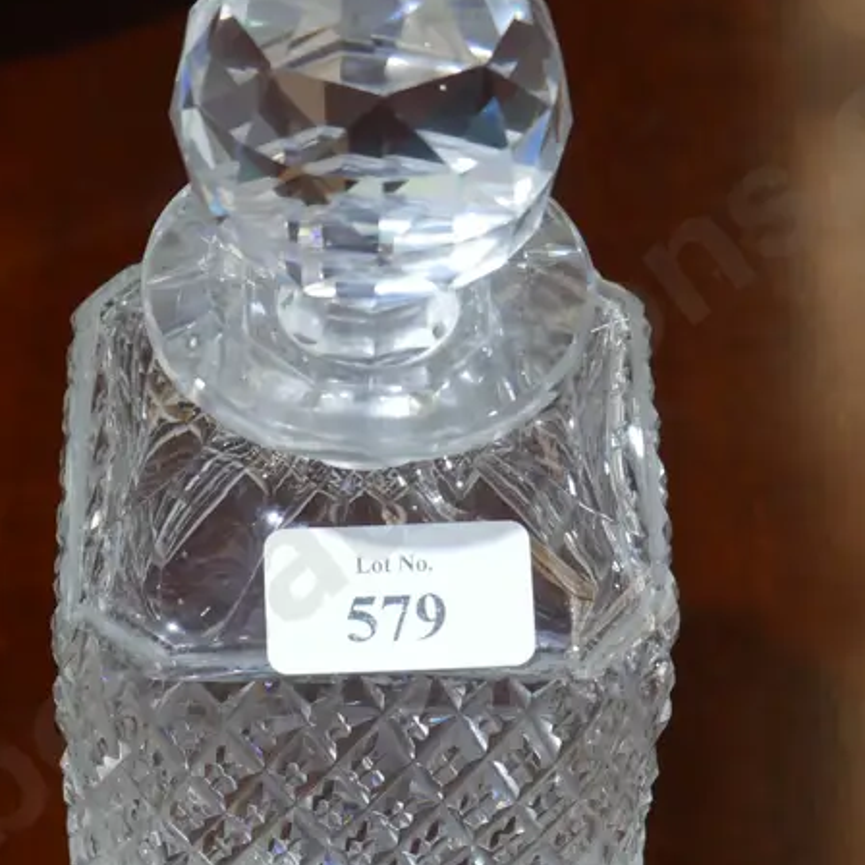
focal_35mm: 105
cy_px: 499
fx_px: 2968
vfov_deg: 16.6
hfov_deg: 16.6
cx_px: 386
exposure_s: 1/60
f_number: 5.3
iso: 640
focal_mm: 26
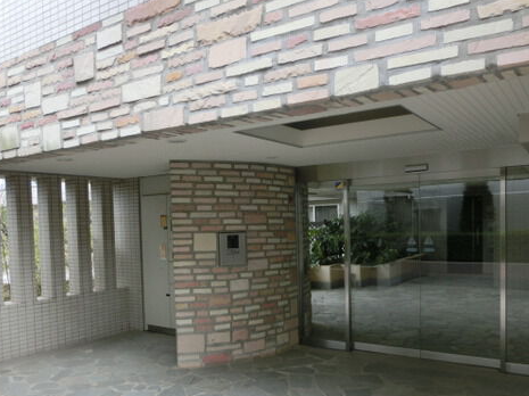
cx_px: 253
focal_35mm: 31
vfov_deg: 45.0
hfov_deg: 58.4
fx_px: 473
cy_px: 250
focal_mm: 4.24
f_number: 3
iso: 80
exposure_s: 1/160
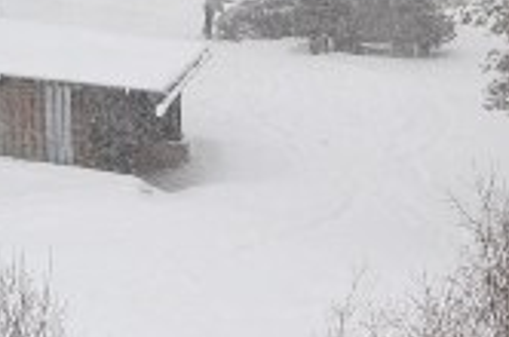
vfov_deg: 7.9
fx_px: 2455
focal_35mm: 174
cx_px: 279
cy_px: 130
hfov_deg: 11.8
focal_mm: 24
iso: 400
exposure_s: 1/200
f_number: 10
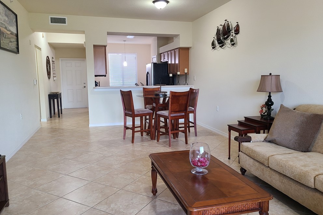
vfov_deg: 46.4
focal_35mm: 28
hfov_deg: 65.5
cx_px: 161
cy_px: 110
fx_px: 251
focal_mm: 5.4
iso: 250
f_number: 1.8
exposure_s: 1/60
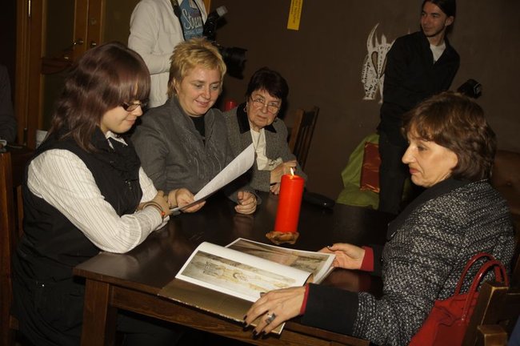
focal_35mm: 42
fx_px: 606
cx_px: 260
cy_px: 173
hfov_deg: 46.4
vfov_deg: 31.8
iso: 100
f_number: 3.2
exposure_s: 1/60
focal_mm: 28
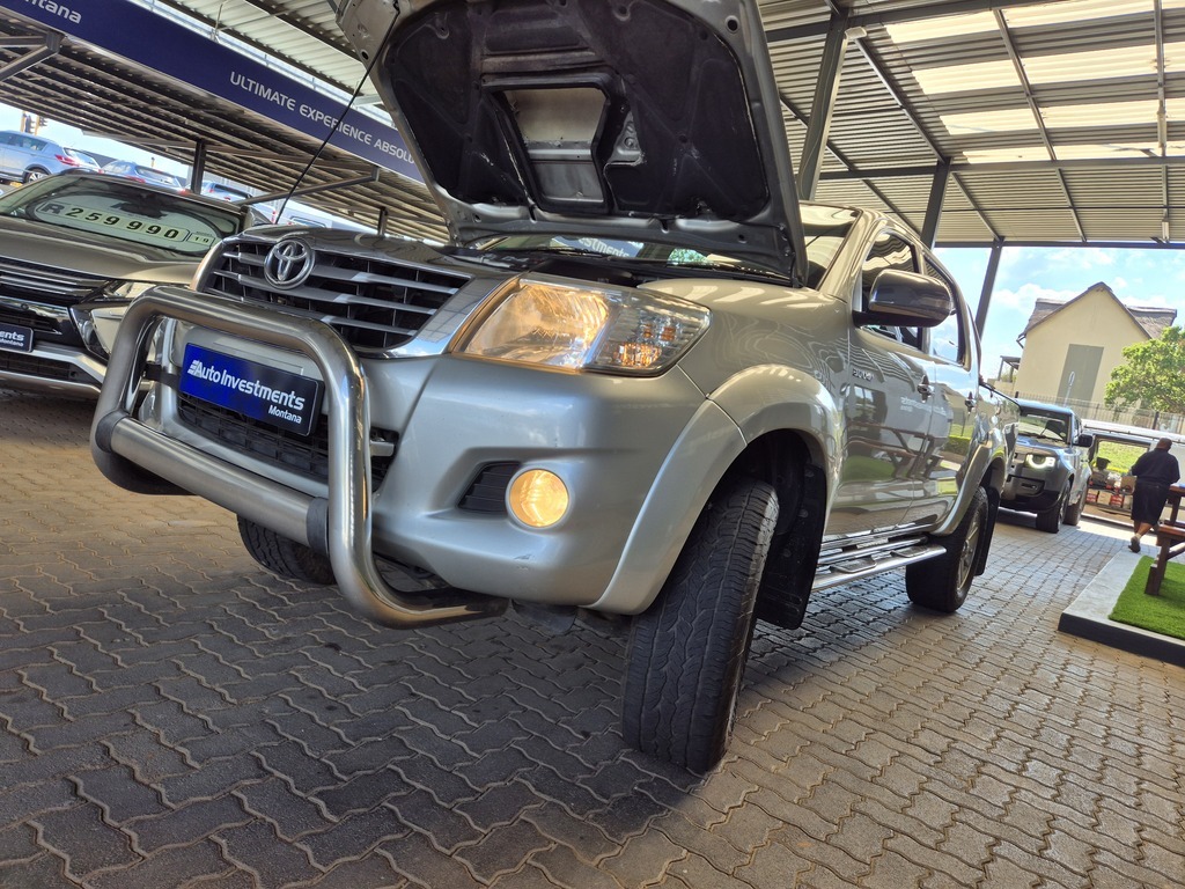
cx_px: 592
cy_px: 444
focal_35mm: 23
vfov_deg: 58.9
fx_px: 787
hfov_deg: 73.9
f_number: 1.8
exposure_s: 1/387
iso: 25
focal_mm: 5.4
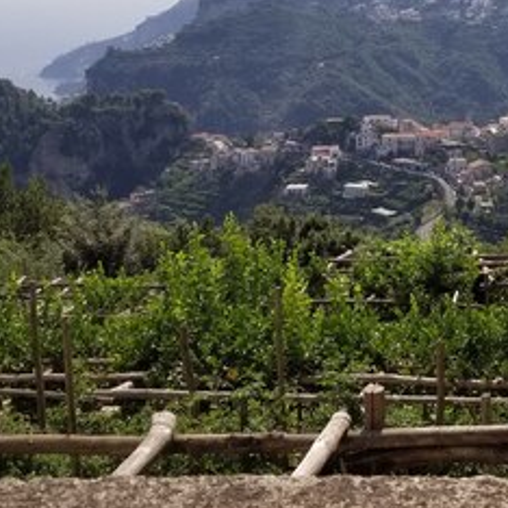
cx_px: 471
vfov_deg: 28.5
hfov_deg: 27.8
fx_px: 980
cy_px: 104
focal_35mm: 59
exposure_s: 1/4464
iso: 50
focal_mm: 4.3
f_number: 1.7
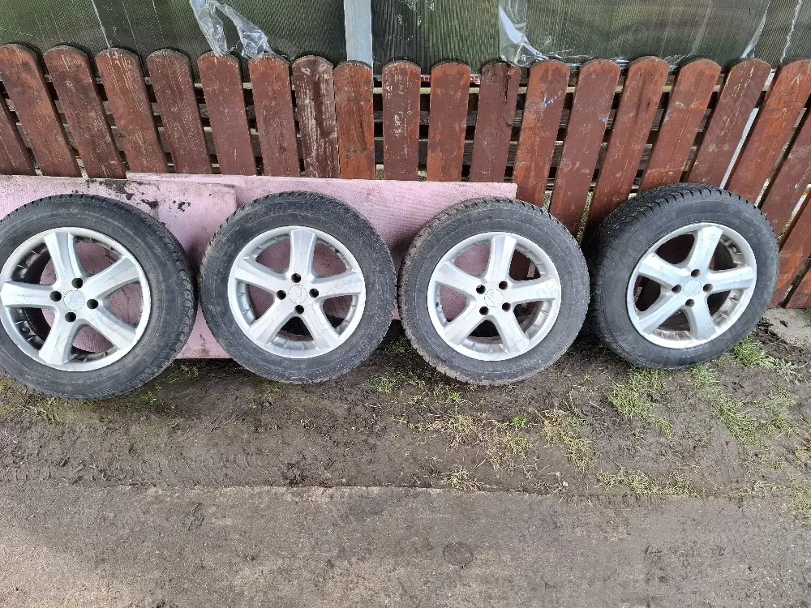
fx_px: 539
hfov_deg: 73.9
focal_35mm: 23
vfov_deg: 58.9
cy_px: 304
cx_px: 406
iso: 50
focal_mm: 5.54
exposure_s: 1/125
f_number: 1.8
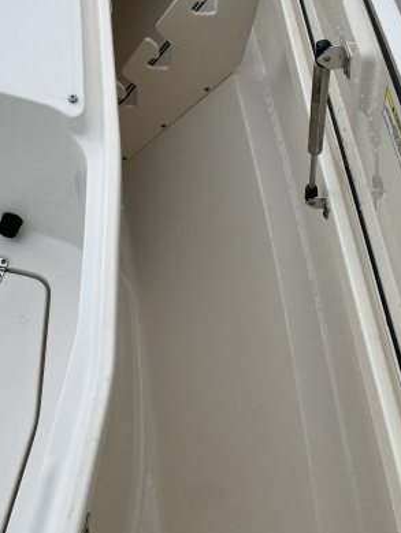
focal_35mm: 40
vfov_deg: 45.4
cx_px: 144
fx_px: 617
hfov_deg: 35.7
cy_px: 144
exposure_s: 1/2075
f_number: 1.8
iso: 25
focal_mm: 4.25
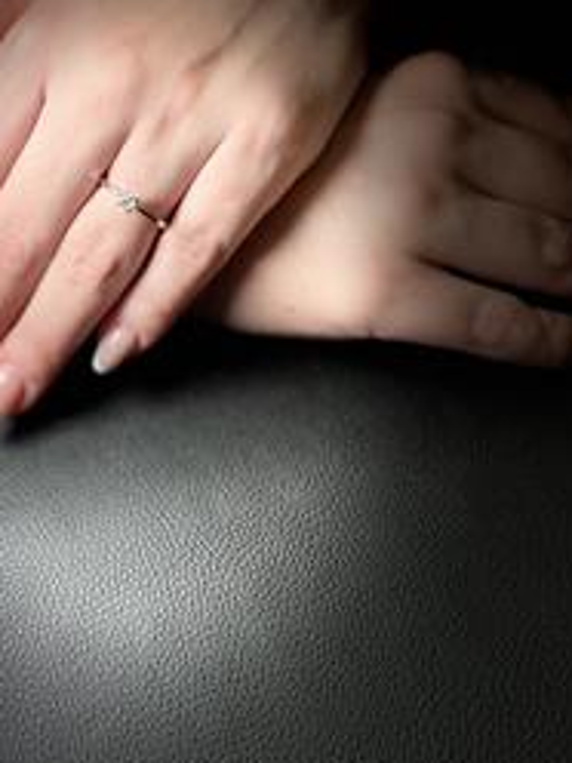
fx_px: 925
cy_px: 342
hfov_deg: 33.6
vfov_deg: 44.7
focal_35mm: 42
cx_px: 141
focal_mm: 5.1
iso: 32
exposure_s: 1/117
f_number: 1.6
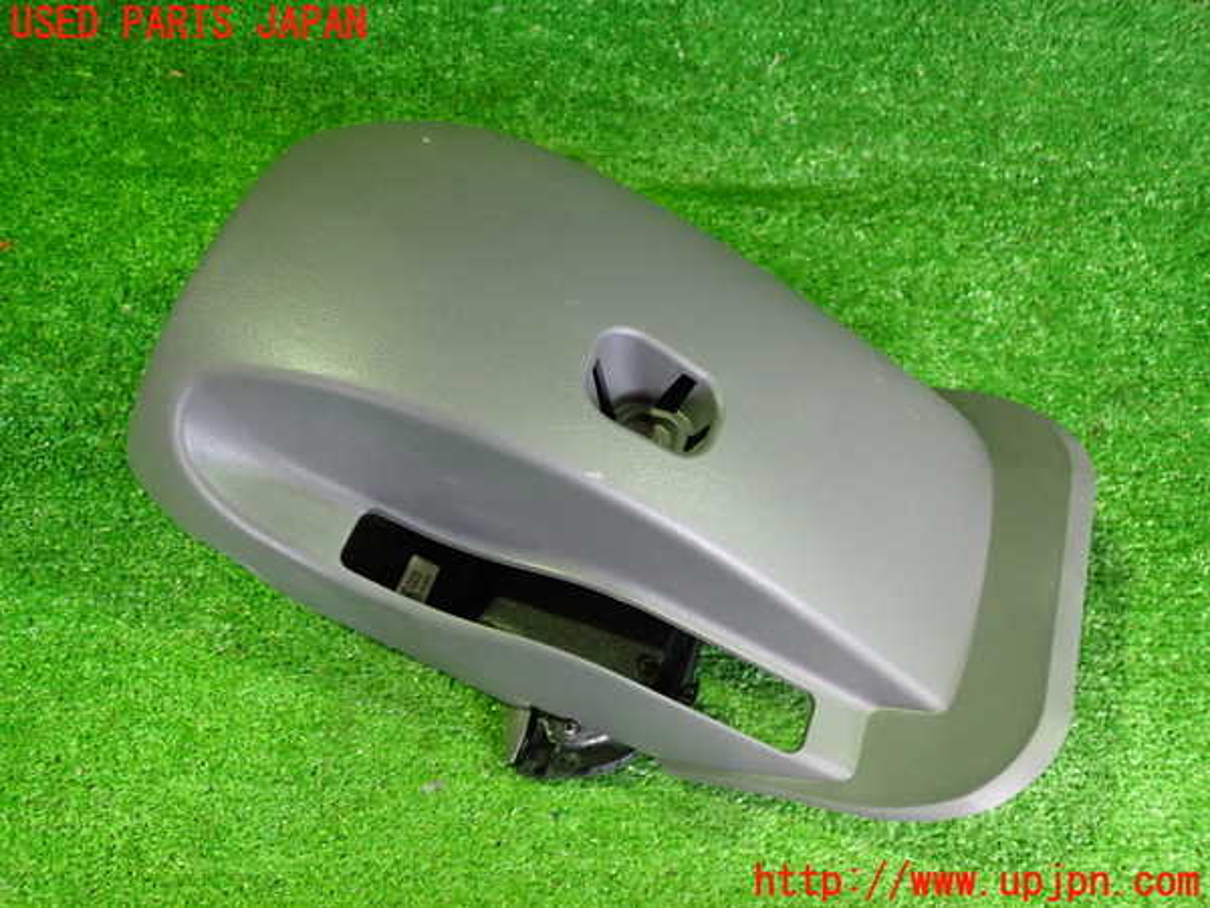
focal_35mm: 30
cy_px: 454
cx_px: 605
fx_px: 1049
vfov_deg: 46.8
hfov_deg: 60.0
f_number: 2.3
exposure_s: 1/30
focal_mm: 5.4
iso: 800
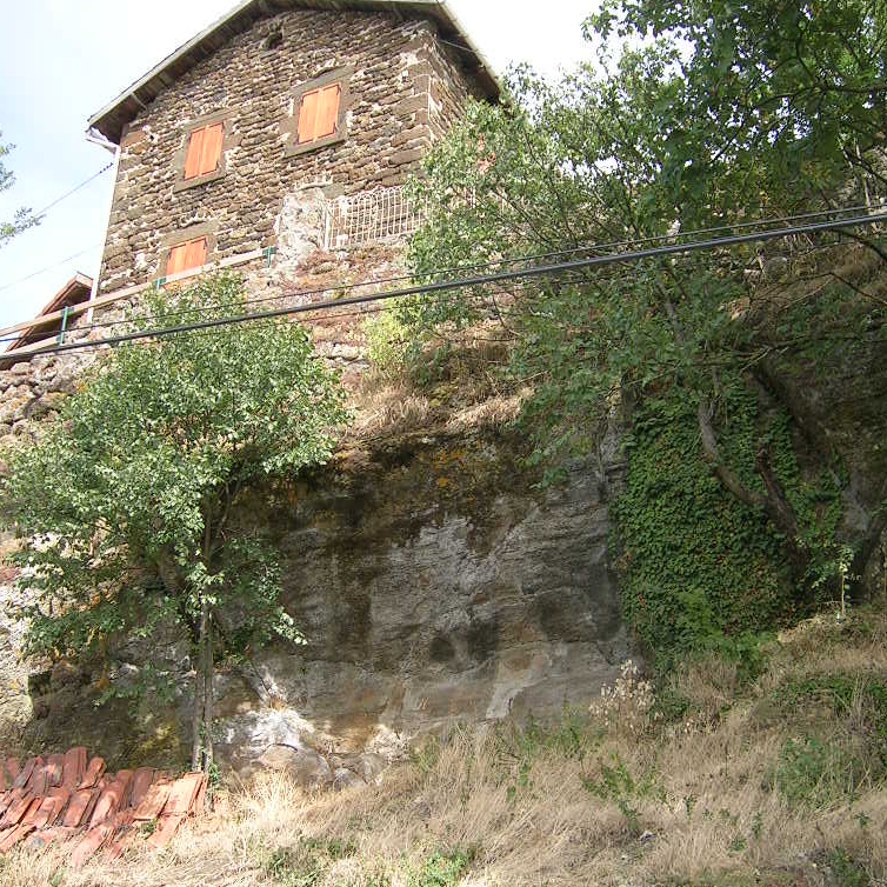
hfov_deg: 40.0
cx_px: 439
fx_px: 1218
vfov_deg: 39.9
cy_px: 528
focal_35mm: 42
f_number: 2.8
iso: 50
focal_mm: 5.4
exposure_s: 1/280
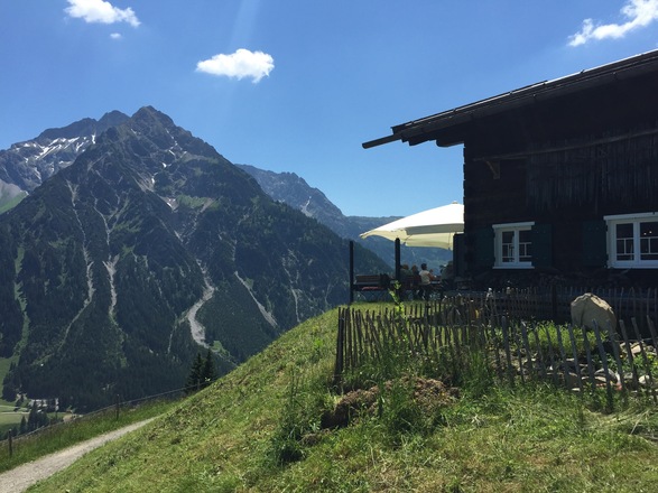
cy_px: 246
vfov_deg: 48.2
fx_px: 551
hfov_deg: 61.7
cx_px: 329
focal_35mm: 29
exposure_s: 1/2326
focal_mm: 4.15
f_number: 2.2
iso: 32
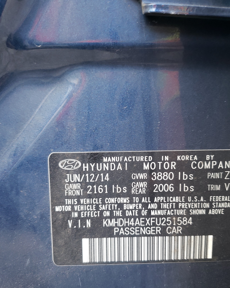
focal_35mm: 32
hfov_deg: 45.7
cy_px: 171
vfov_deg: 55.3
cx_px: 126
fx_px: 272
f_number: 1.5
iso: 70
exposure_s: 1/60.2
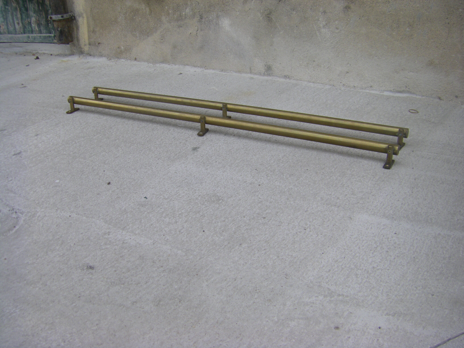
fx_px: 509
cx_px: 232
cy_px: 174
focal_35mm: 38
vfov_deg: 37.7
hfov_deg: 49.0
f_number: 3.5
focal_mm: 6.3
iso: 80
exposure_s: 1/50
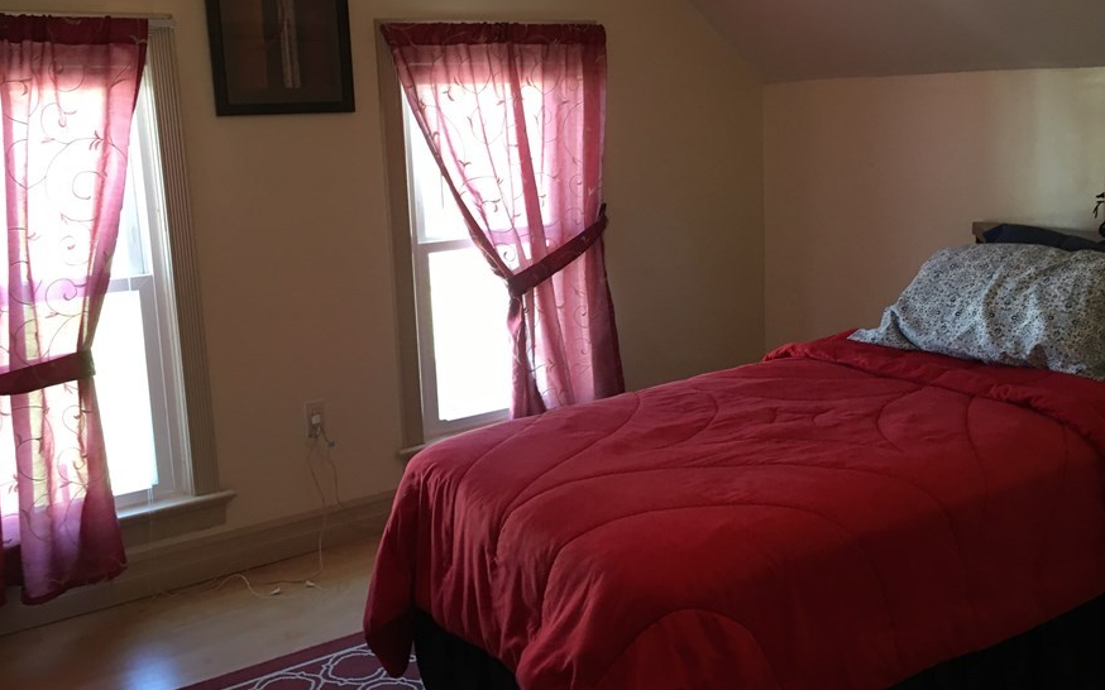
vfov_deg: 35.3
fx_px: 1084
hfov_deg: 54.0
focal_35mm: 36
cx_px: 574
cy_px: 307
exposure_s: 1/30
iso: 80
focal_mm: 4.15
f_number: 2.2
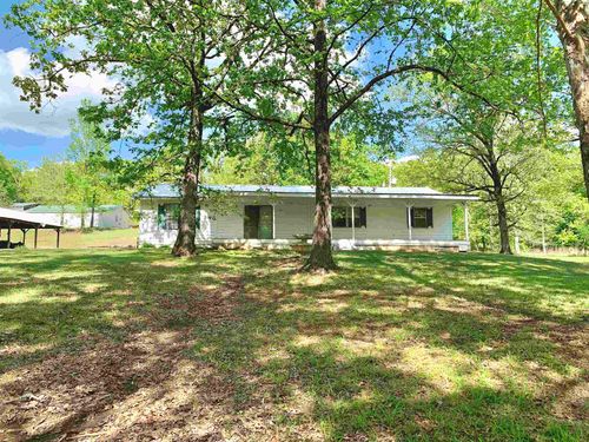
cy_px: 221
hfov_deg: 67.3
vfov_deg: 53.1
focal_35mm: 26
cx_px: 294
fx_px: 442
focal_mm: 4.25
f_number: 1.8
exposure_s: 1/727
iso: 25
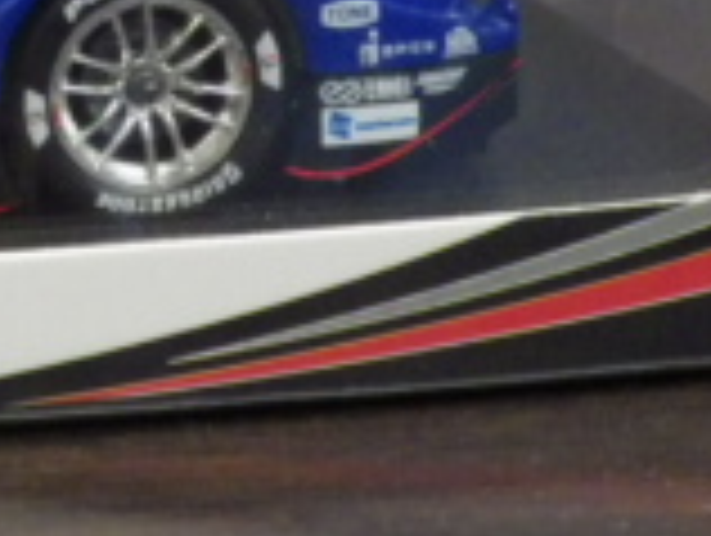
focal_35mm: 166
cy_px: -167
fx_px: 3415
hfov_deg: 11.3
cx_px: -450
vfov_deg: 8.8
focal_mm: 7.4
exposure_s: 1/40
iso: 800
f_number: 3.6
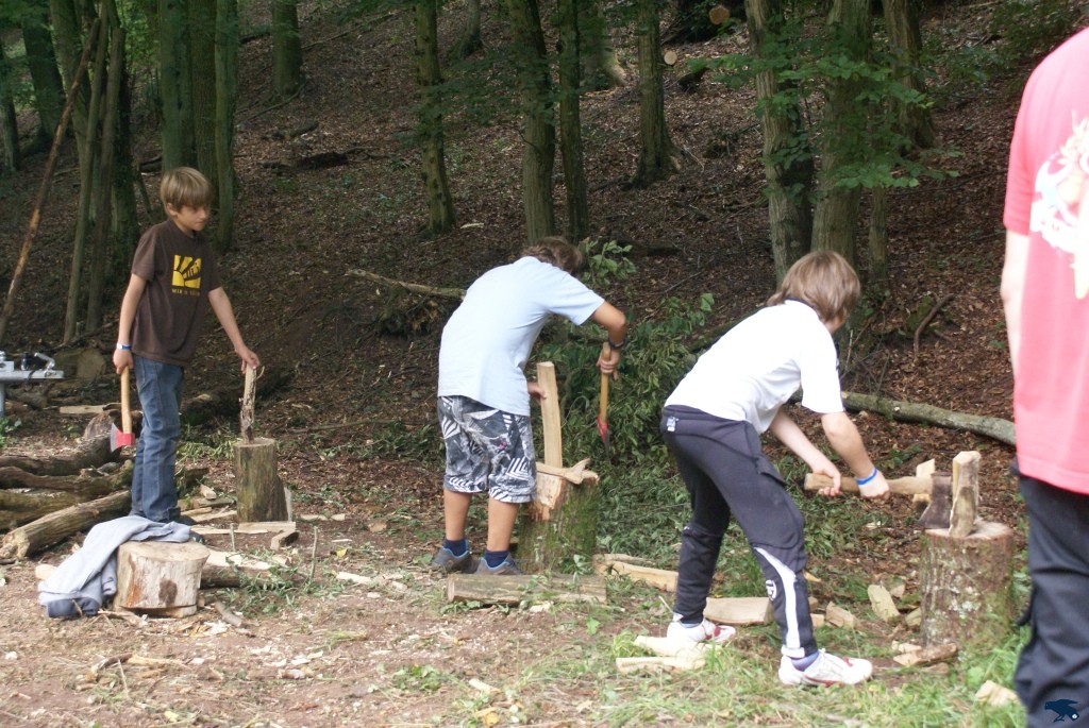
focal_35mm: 52
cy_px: 364
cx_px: 544
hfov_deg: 37.8
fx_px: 1590
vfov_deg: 25.8
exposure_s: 1/200
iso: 400
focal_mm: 35
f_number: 5.6
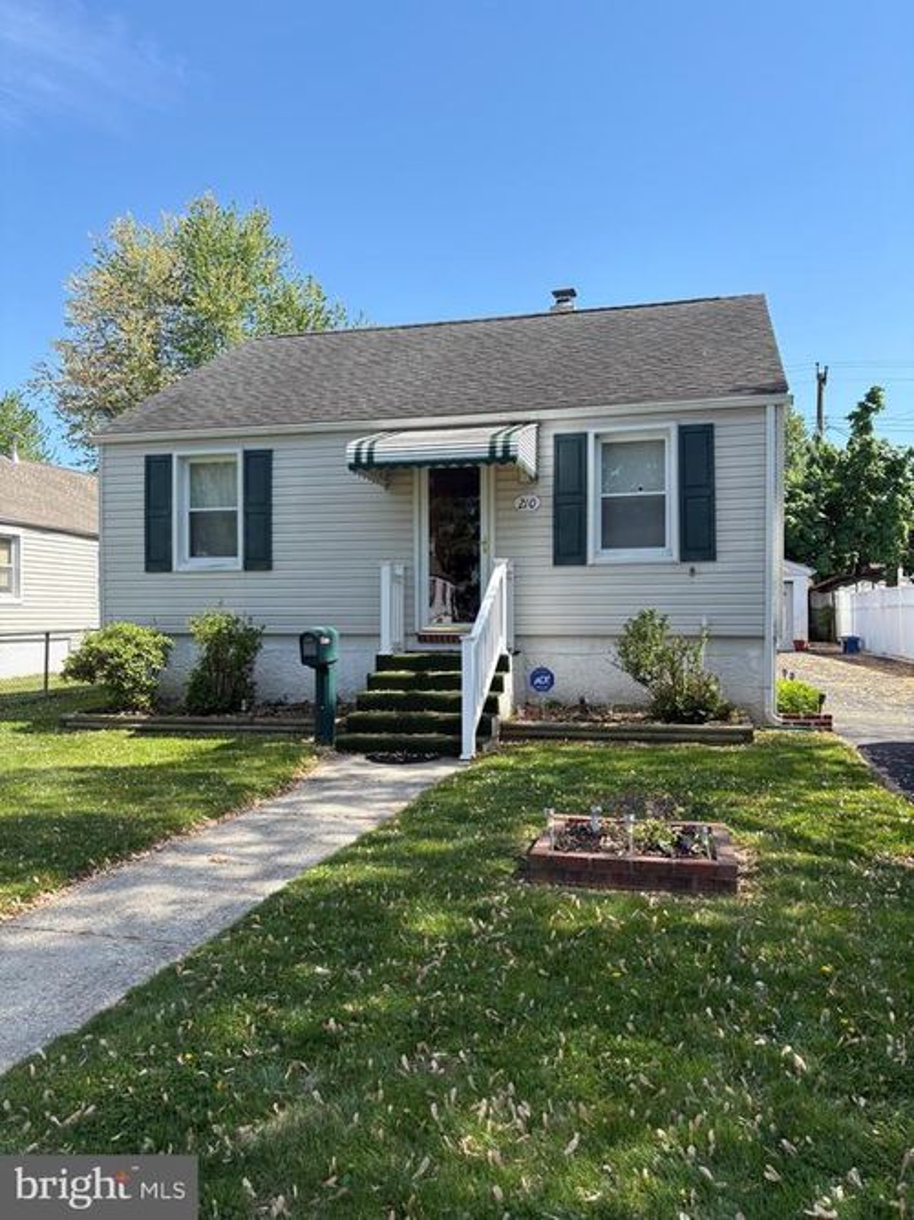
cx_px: 457
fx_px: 916
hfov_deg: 53.0
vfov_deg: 67.3
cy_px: 610
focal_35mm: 26
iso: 50
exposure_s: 1/1587
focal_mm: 5.96
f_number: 1.6
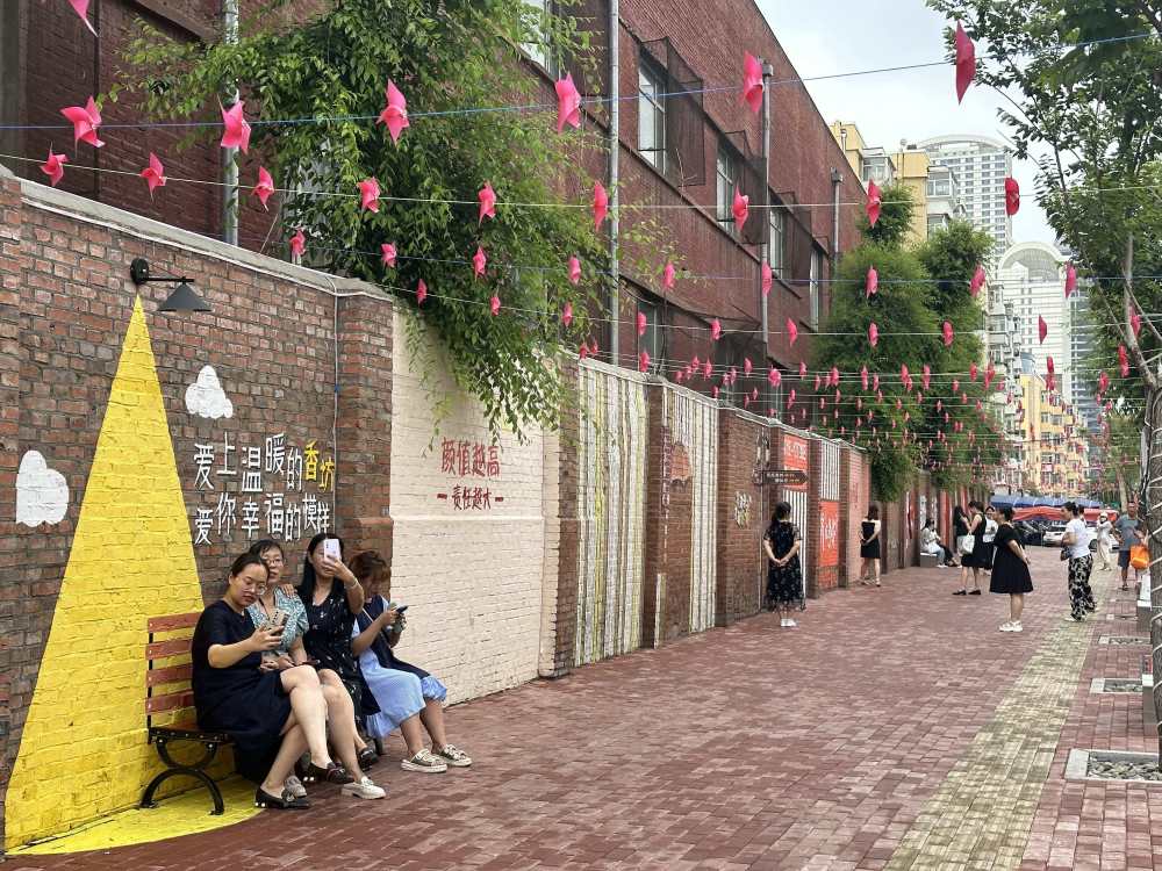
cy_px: 436
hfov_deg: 39.7
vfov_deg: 30.3
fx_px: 1611
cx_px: 581
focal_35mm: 48
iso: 64
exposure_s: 1/1305
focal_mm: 6.86
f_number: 1.78
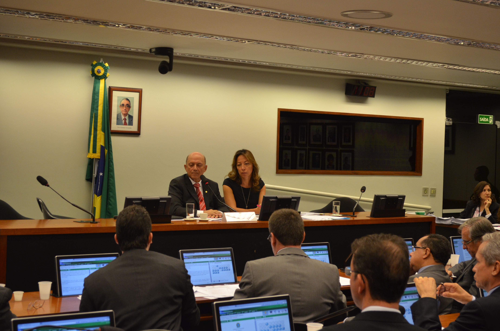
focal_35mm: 60
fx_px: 832
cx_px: 250
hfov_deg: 33.5
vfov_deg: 22.5
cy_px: 166
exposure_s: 1/160
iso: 800
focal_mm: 40
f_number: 5.3
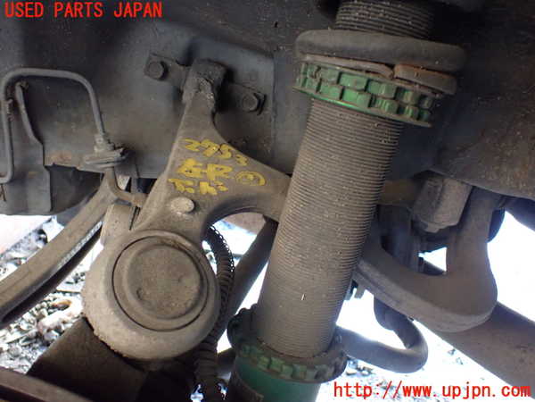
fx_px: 464
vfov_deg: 46.8
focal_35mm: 30
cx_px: 268
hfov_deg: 60.0
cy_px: 201
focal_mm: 5.4
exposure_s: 1/30
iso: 1000
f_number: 2.3
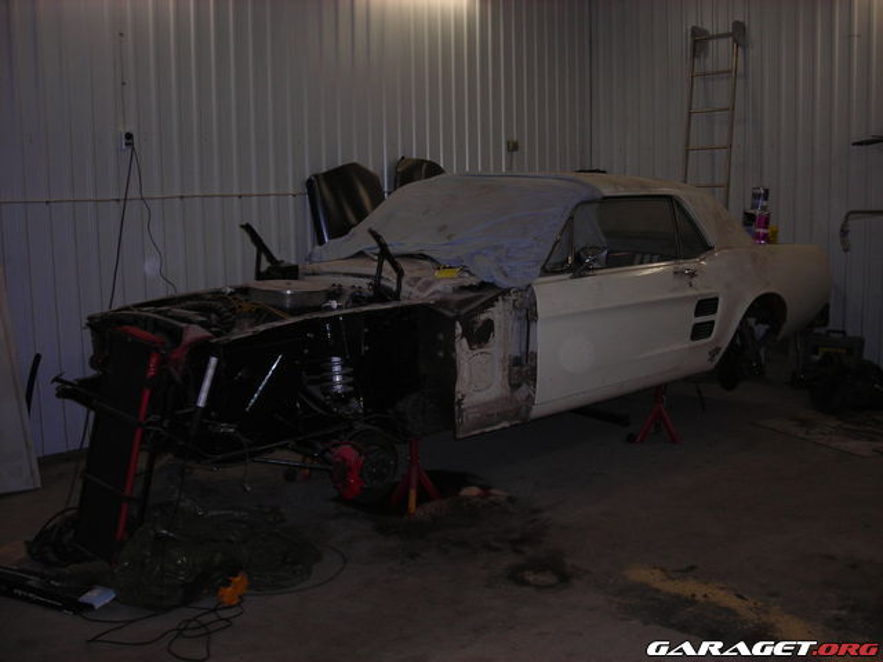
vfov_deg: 37.7
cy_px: 331
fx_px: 969
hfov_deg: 49.0
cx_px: 442
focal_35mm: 38
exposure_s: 1/60.1
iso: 73
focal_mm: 6.3
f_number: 3.2
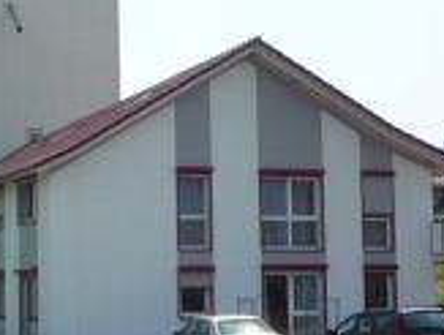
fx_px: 1208
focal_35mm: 94
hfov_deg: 20.1
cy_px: 174
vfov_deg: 15.8
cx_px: -19
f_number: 5.6
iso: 100
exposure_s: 1/400
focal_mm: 5.2
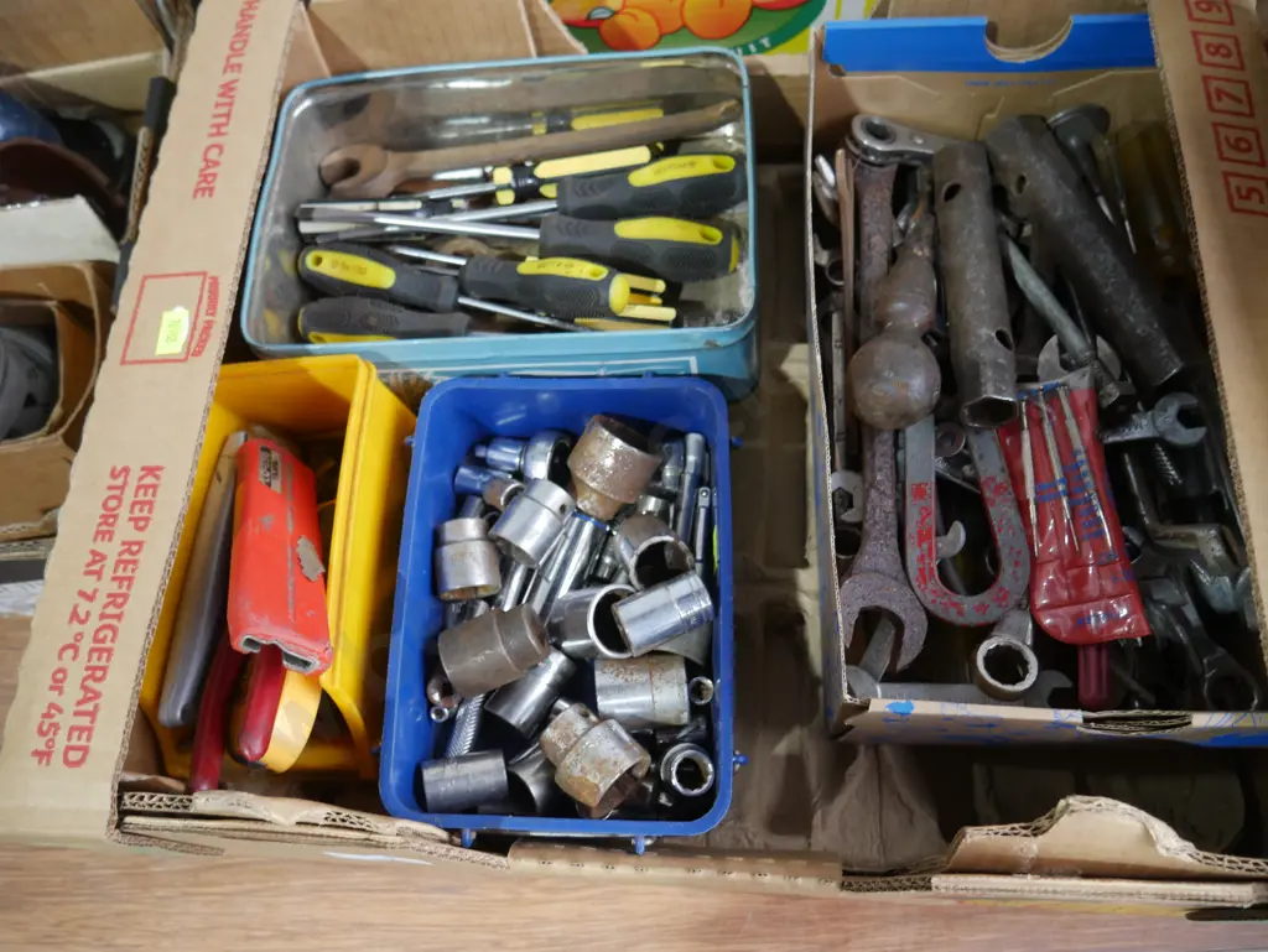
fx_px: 1026
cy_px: 476
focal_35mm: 28
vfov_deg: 49.8
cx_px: 634
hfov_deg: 63.4
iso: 320
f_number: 3.5
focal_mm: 14
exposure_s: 1/60
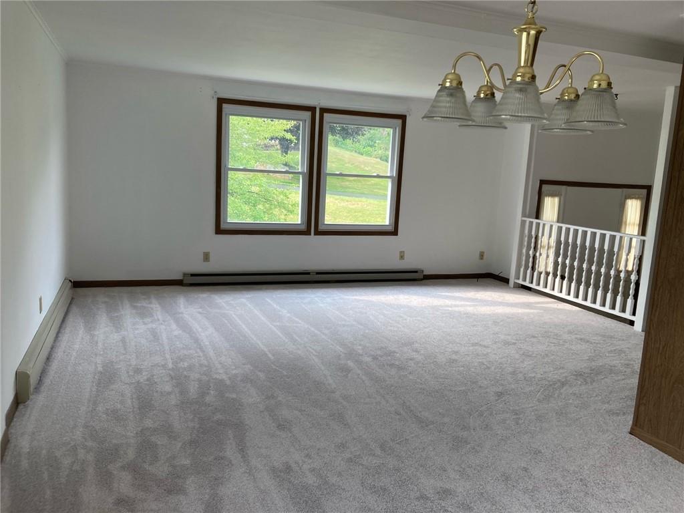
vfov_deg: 49.7
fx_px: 553
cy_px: 256
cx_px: 342
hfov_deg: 63.4
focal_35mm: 28
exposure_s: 1/121
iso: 40
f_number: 1.8
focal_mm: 3.99
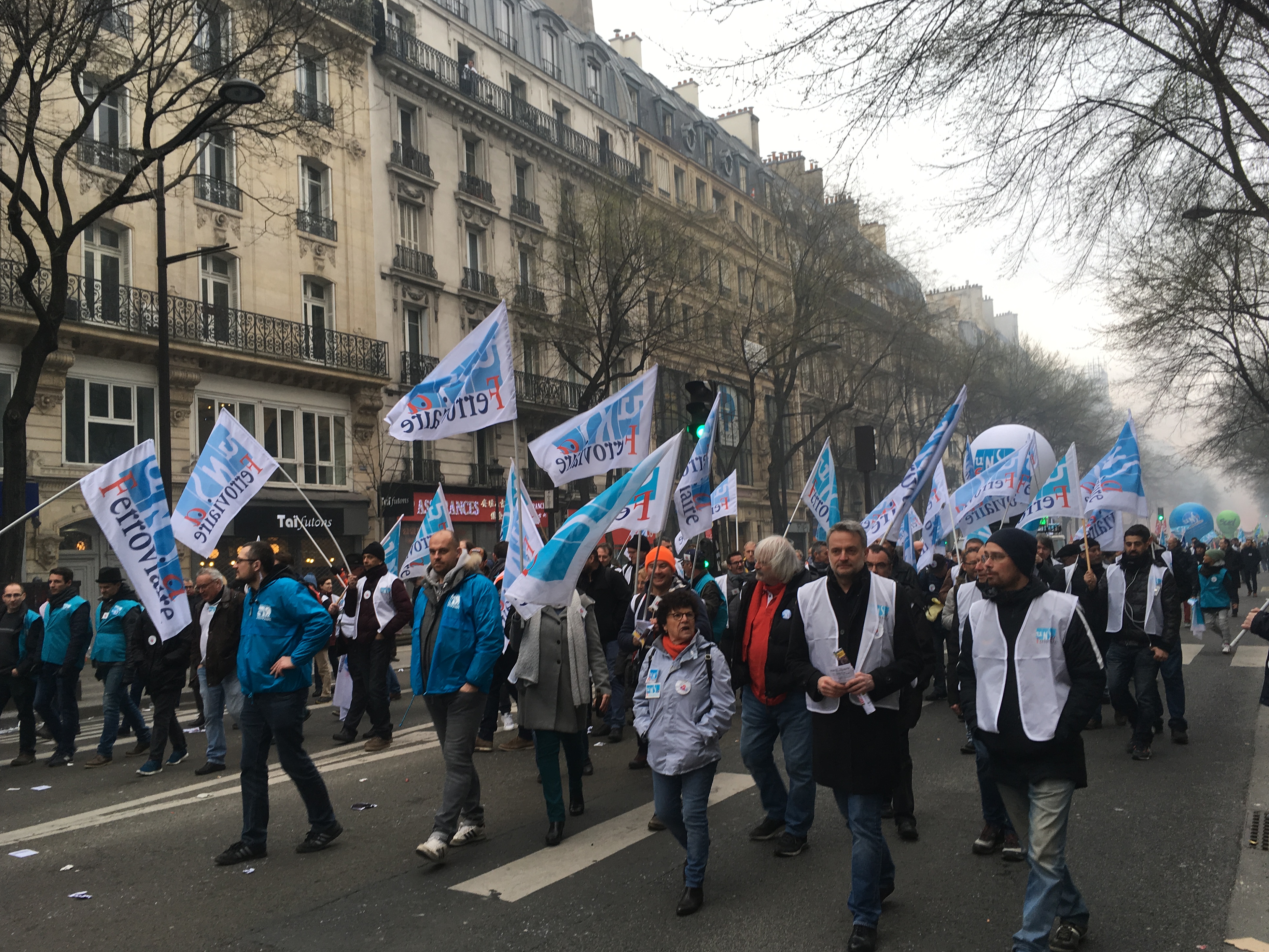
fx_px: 1100
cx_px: 613
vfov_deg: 46.8
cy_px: 480
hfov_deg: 60.0
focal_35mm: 30
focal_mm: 4.15
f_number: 2.2
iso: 25
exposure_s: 1/117
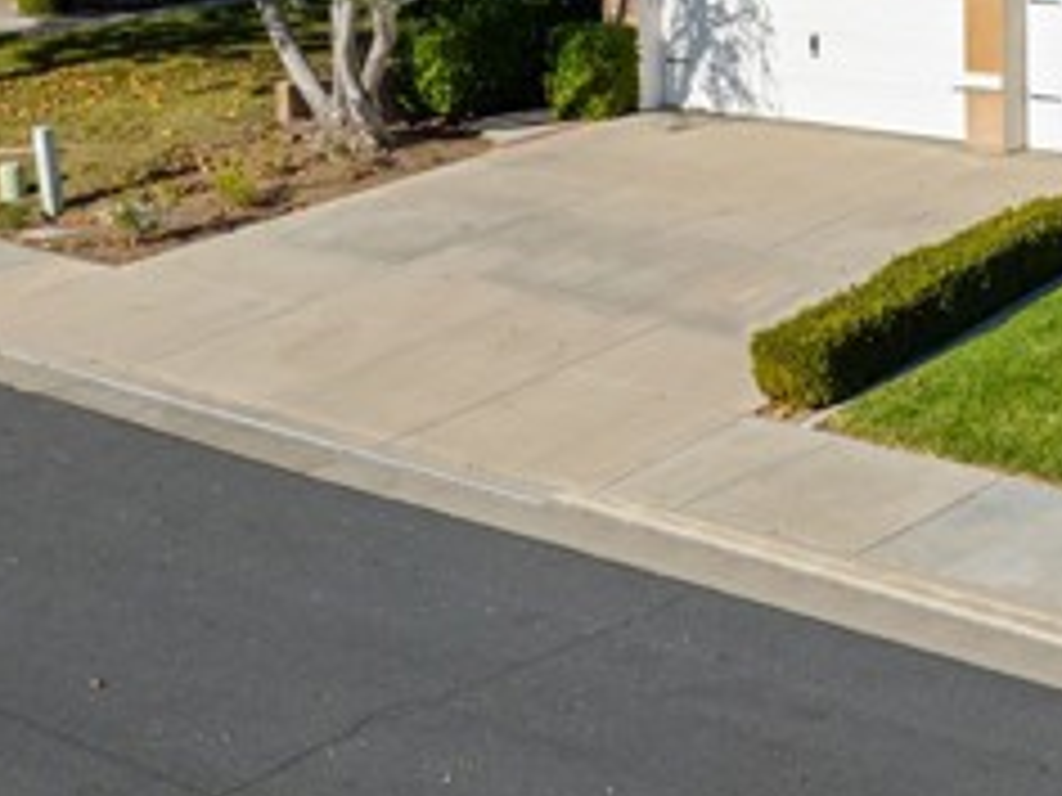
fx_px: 1994
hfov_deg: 25.6
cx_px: 1386
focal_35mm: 65
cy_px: -43
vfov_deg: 21.6
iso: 100
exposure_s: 1/60
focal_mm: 12.29
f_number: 4
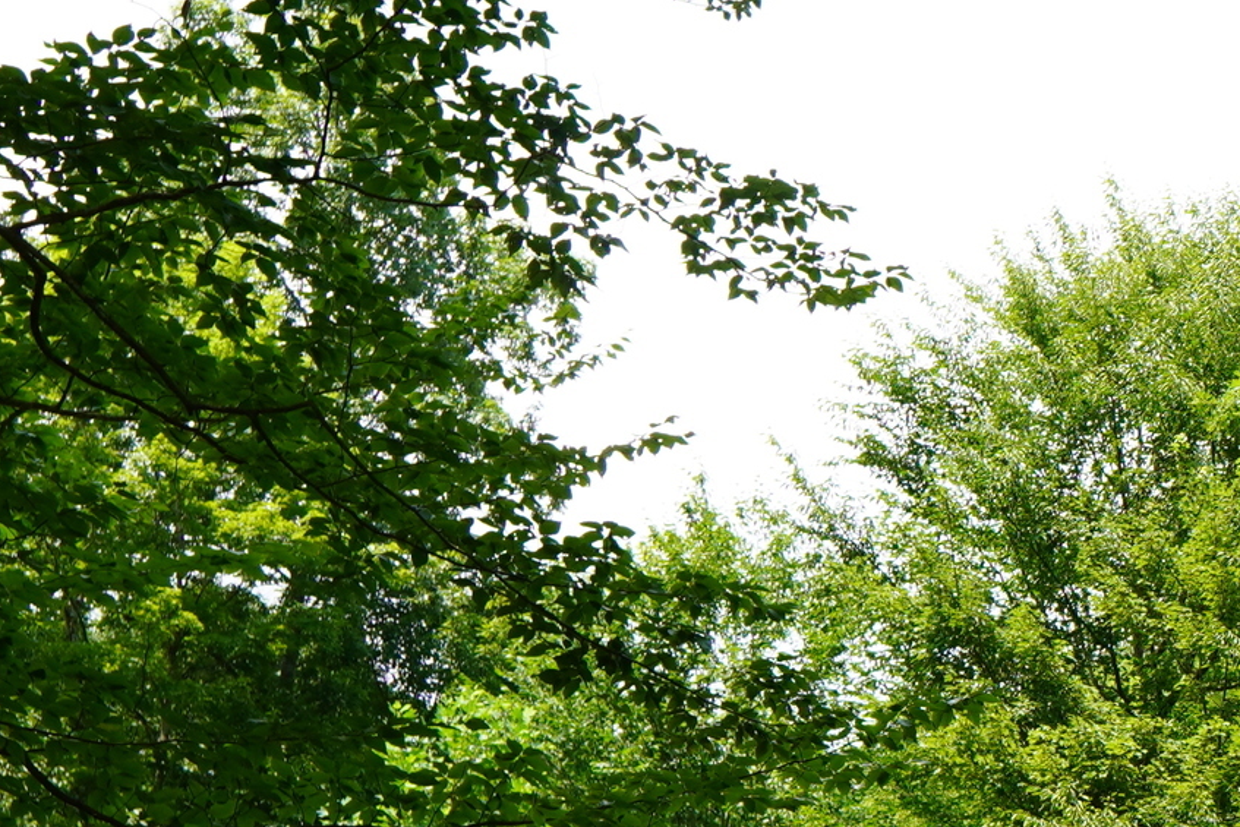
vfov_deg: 15.5
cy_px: 758
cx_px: 1935
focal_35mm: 87
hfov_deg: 19.8
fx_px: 2997
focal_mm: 16
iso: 100
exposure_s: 1/200
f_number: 5
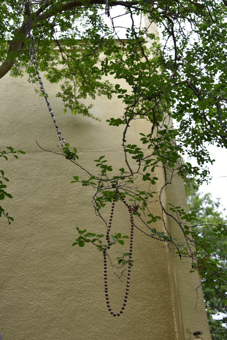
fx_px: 416
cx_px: 114
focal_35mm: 44
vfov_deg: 44.5
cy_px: 170
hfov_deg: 30.5
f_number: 6.3
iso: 100
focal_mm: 44
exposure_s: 1/160
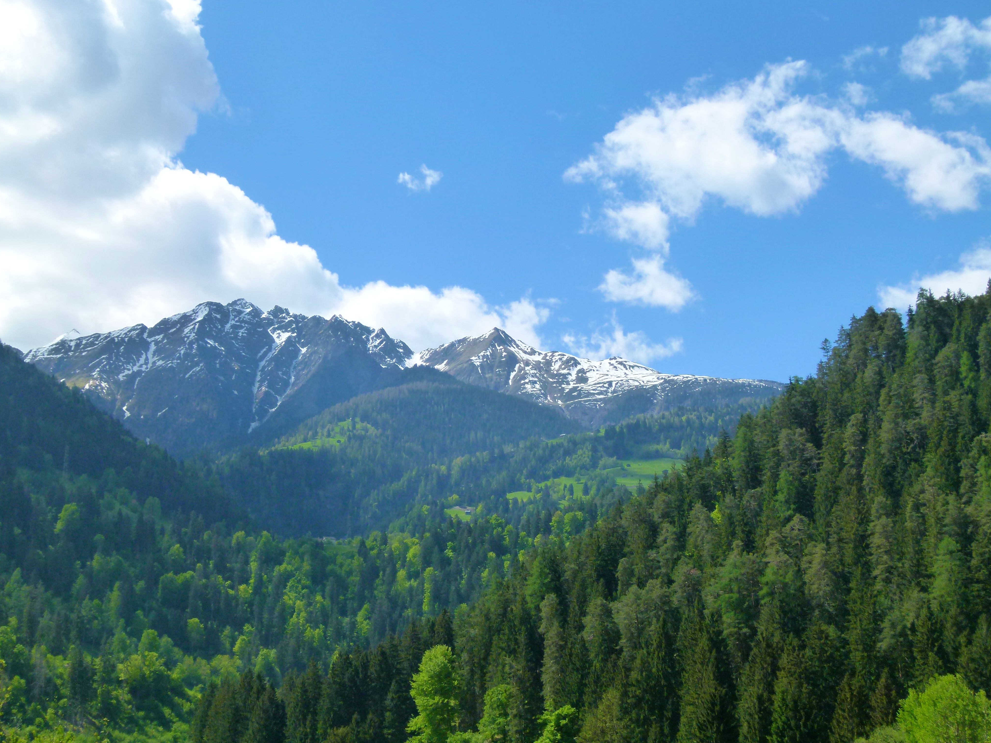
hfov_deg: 38.2
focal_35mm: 50
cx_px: 493
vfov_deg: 29.1
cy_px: 370
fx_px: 1431
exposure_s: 1/800
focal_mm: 8.5
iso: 160
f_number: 4
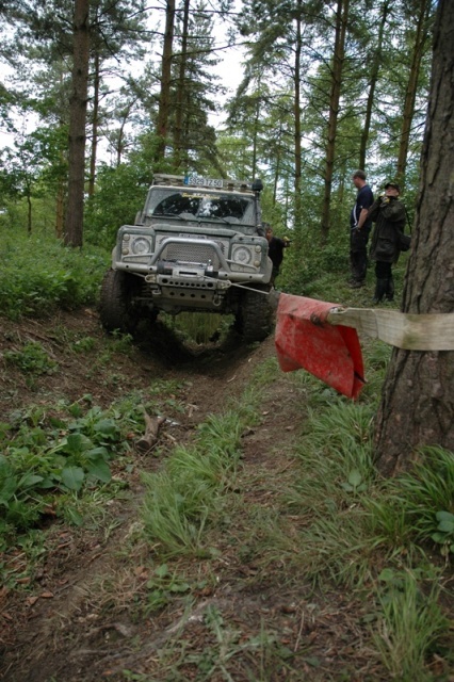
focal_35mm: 27
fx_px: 511
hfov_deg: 47.9
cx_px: 227
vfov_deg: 67.4
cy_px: 341
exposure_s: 1/200
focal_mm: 18
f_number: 3.5
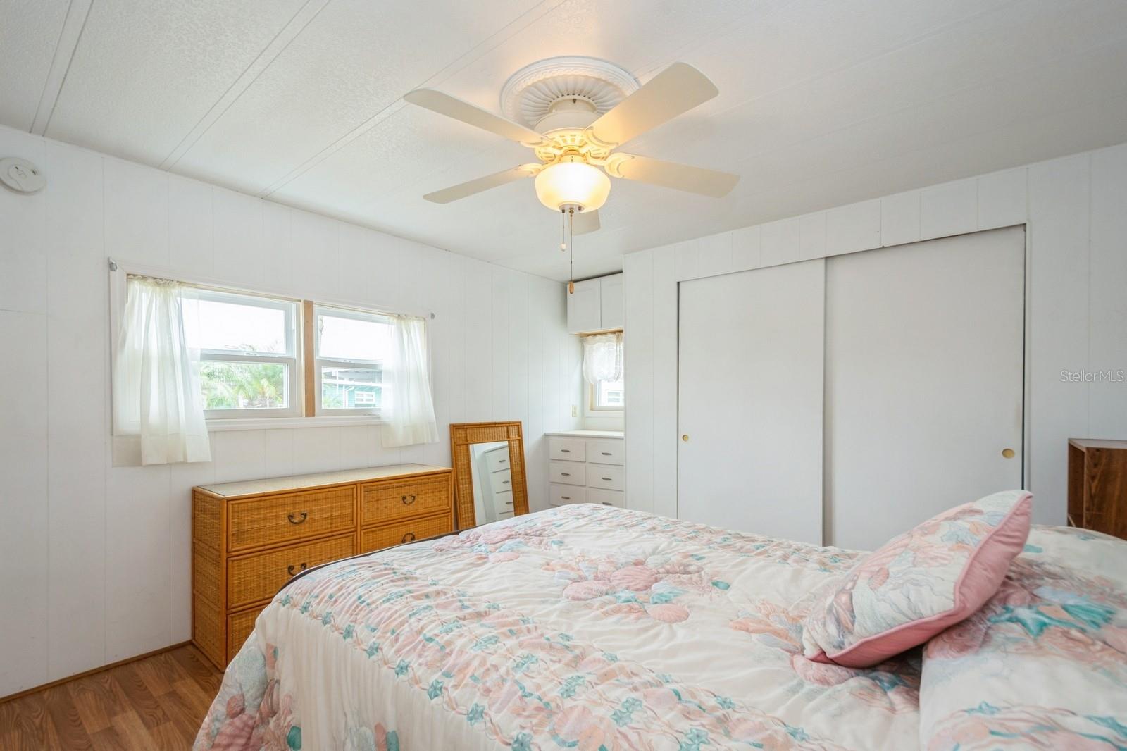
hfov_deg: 100.4
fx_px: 469
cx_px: 564
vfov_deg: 77.3
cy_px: 376
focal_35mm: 15
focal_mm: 10
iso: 200
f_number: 8
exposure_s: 1/13
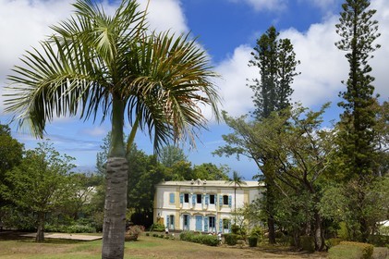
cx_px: 194
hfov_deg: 48.5
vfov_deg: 33.3
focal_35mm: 40
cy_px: 130
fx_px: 432
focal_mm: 40
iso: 200
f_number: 14
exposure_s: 1/250
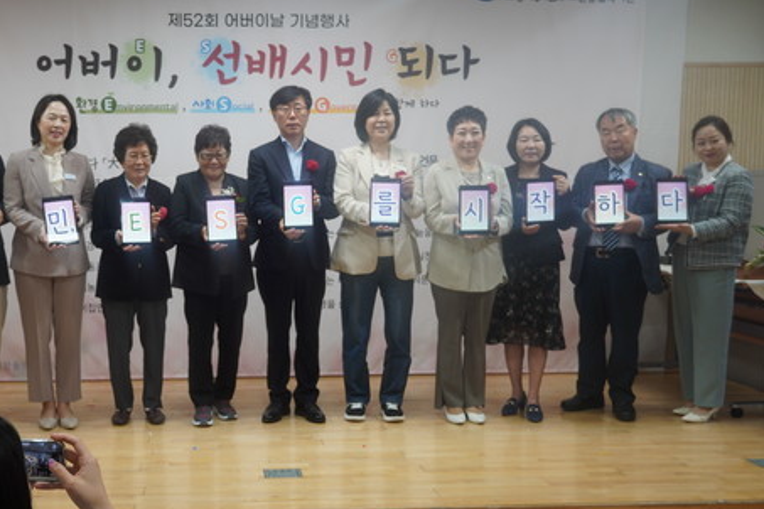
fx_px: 969
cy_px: 297
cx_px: 261
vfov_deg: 29.4
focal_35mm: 46
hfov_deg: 42.5
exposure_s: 1/40
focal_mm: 23
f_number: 4
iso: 200
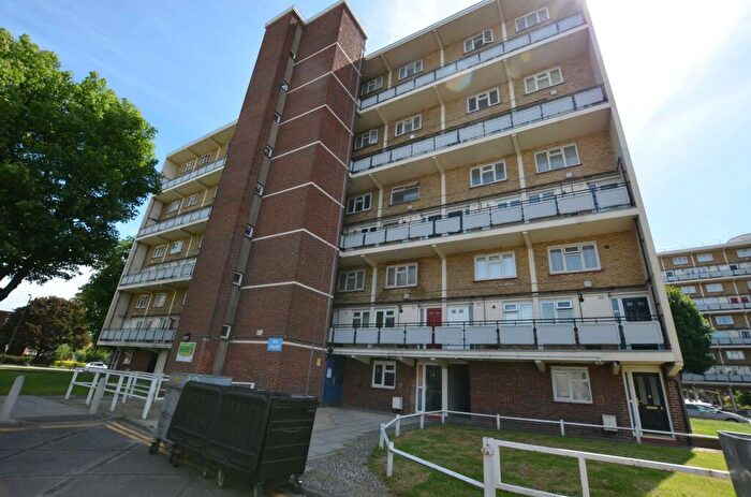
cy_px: 248
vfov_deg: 77.0
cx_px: 376
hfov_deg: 100.5
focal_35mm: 15
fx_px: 312
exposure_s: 1/250
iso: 180
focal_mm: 10
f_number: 8
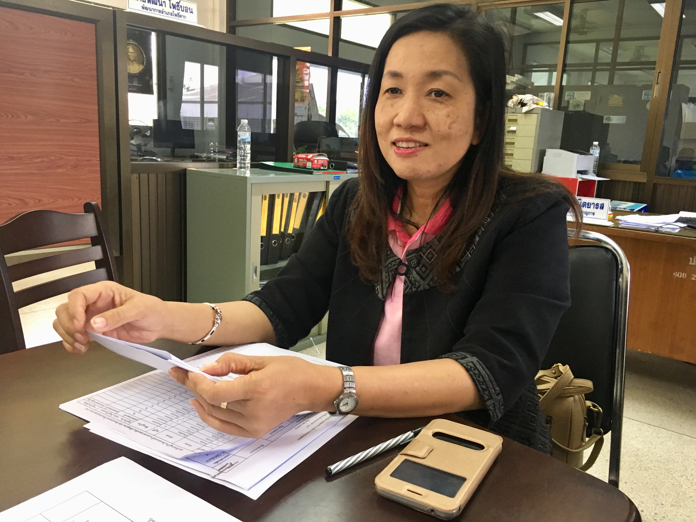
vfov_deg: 48.2
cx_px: 348
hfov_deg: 61.7
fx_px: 583
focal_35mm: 29
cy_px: 261
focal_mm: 4.15
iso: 200
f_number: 2.2
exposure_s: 1/33
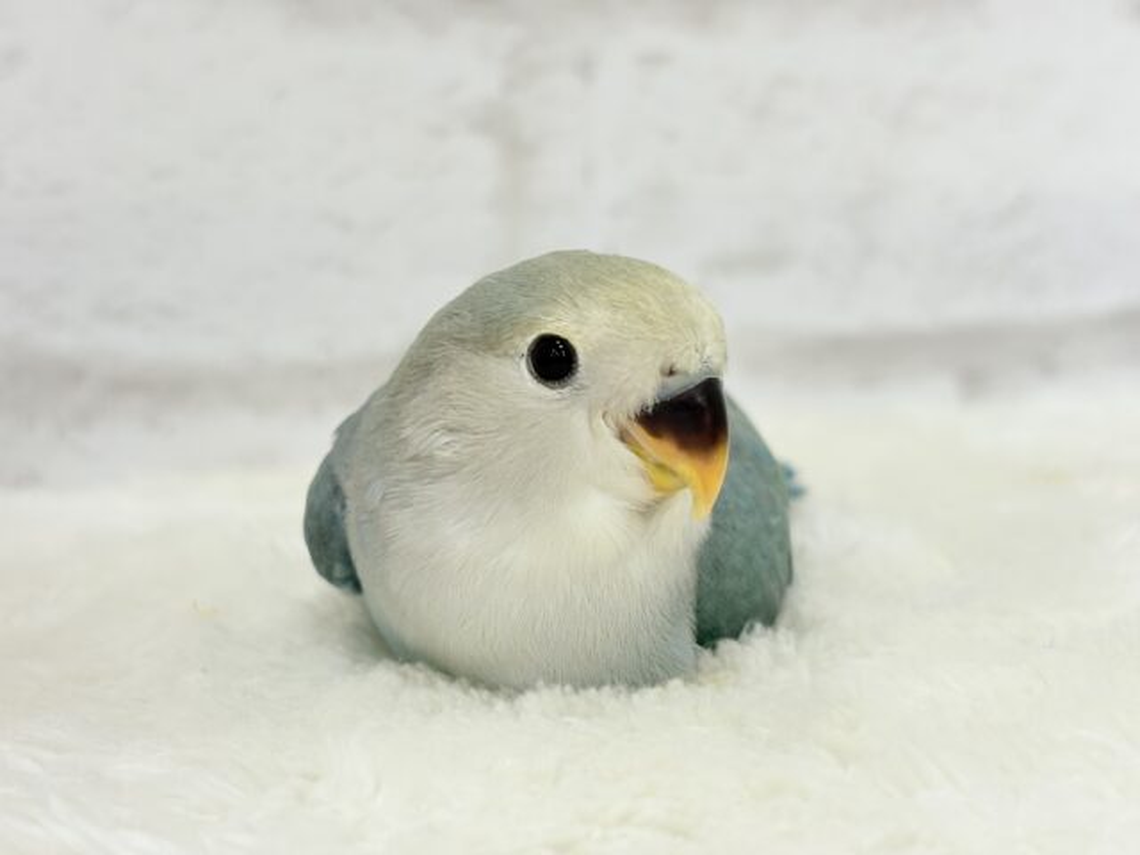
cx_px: 570
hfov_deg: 36.8
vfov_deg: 28.0
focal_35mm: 52
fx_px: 1713
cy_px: 428
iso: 80
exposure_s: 1/100
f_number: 1.6
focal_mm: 5.96
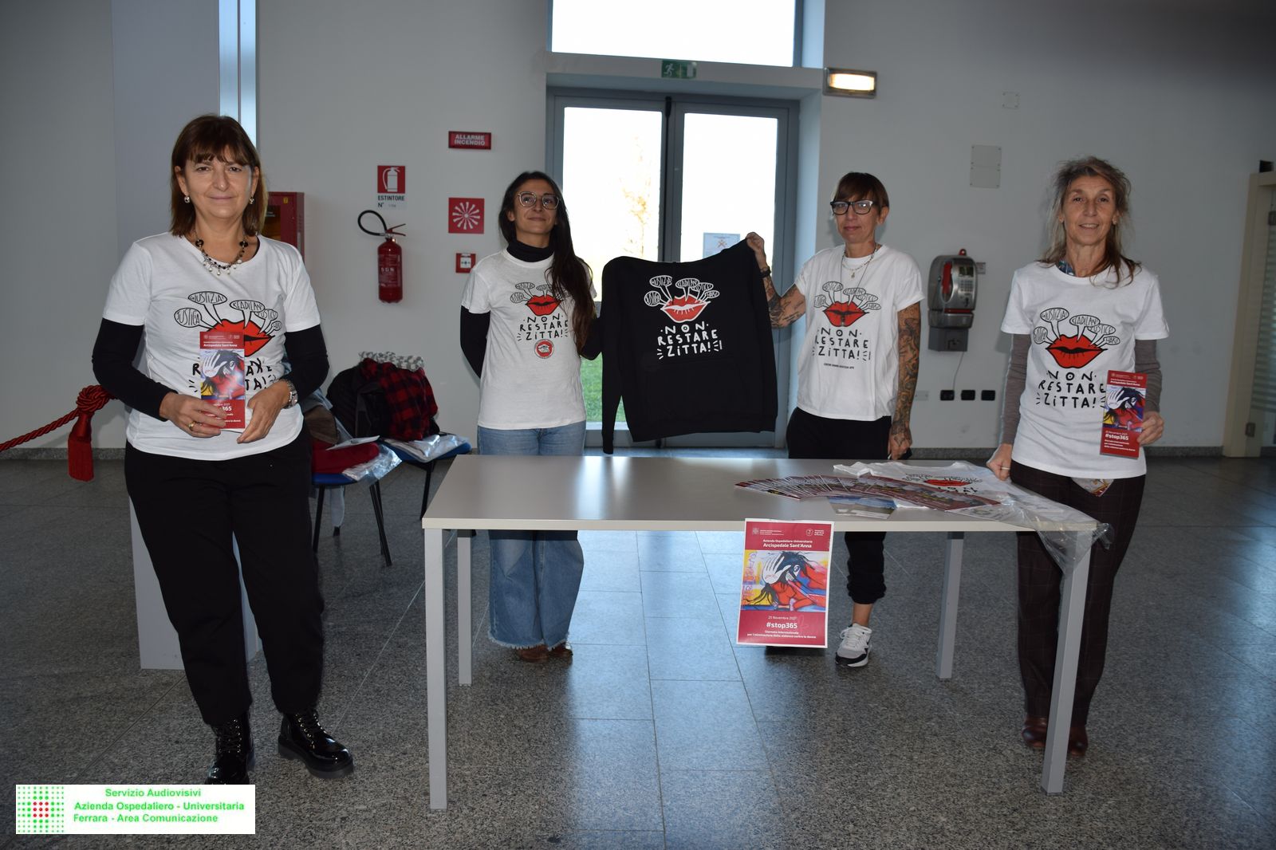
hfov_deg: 67.4
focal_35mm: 27
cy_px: 425
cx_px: 638
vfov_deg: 47.9
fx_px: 957
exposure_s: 1/60
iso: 100
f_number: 3.5
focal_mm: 18
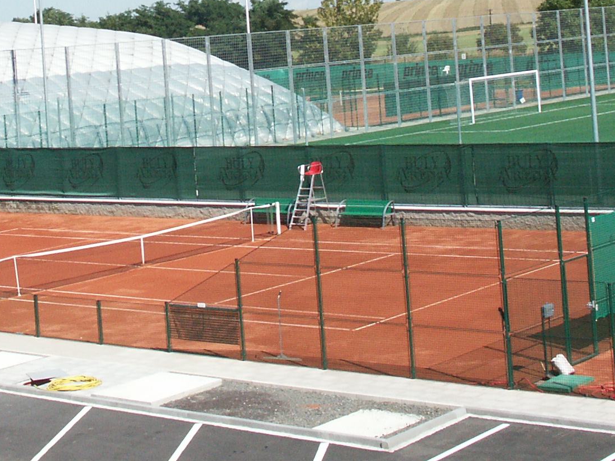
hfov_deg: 22.6
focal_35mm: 86
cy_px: -2
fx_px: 1528
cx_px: 189
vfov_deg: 16.8
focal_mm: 9.71
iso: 100
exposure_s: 1/500
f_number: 9
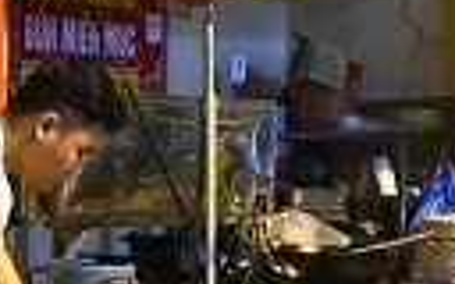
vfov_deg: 11.4
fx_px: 1426
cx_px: 352
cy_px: 146
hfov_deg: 18.0
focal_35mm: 115
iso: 1600
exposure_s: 1/80
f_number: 2.8
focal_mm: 24
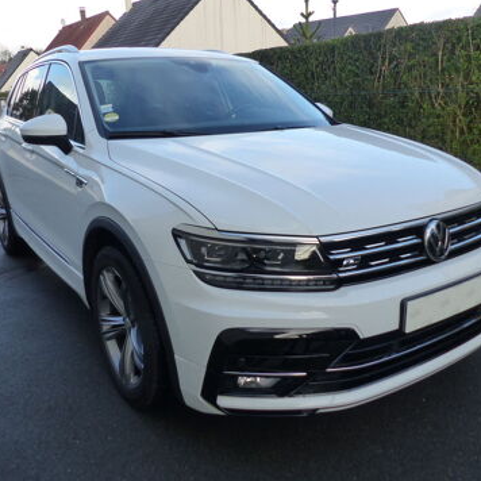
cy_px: 239
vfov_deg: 52.5
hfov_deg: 52.4
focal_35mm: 31
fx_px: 487
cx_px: 207
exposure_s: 1/640
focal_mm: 4.5
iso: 200
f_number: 2.8
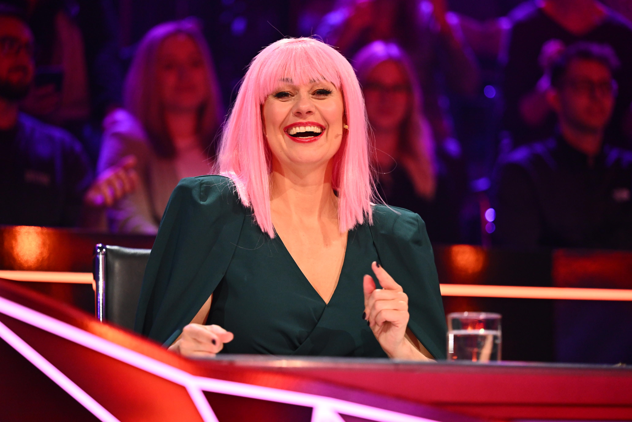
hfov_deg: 14.7
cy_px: 211
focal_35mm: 140
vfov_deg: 9.8
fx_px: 2458
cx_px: 316
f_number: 2.8
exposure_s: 1/500
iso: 3200
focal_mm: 140
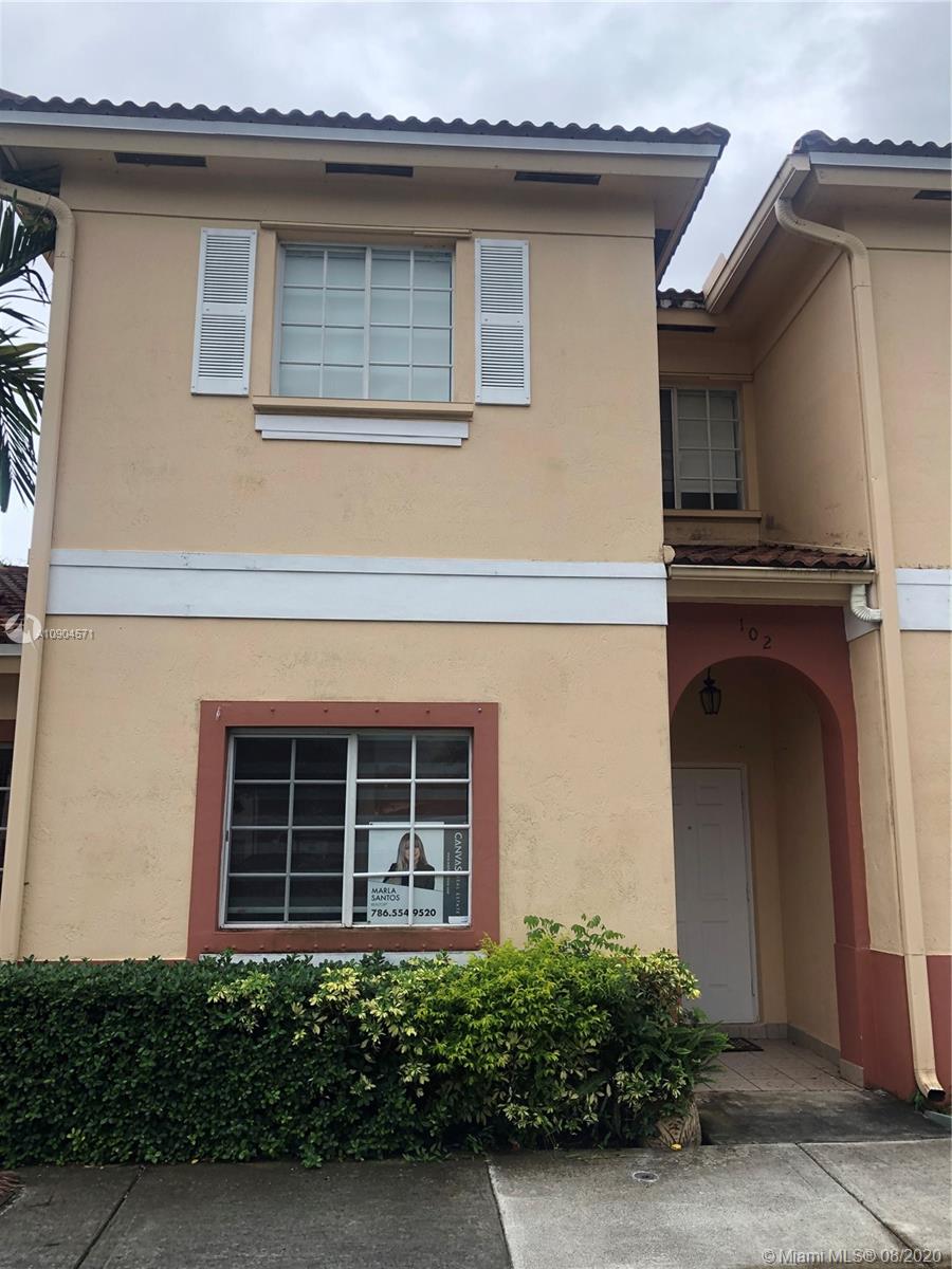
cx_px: 476
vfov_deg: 63.4
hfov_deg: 49.7
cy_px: 634
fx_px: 1027
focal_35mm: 28
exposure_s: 1/437
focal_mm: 3.99
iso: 20
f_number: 1.8
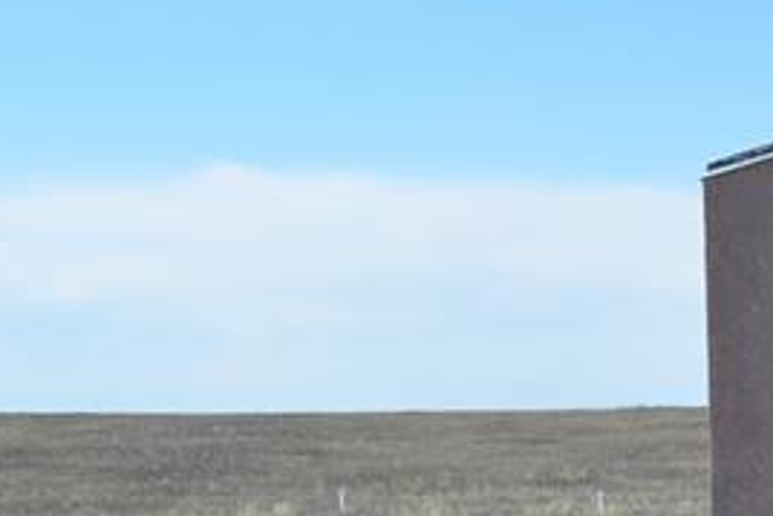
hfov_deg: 13.7
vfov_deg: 10.0
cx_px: 1297
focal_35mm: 137
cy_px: 388
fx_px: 2943
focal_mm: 24
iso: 100
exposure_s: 1/250
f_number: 8
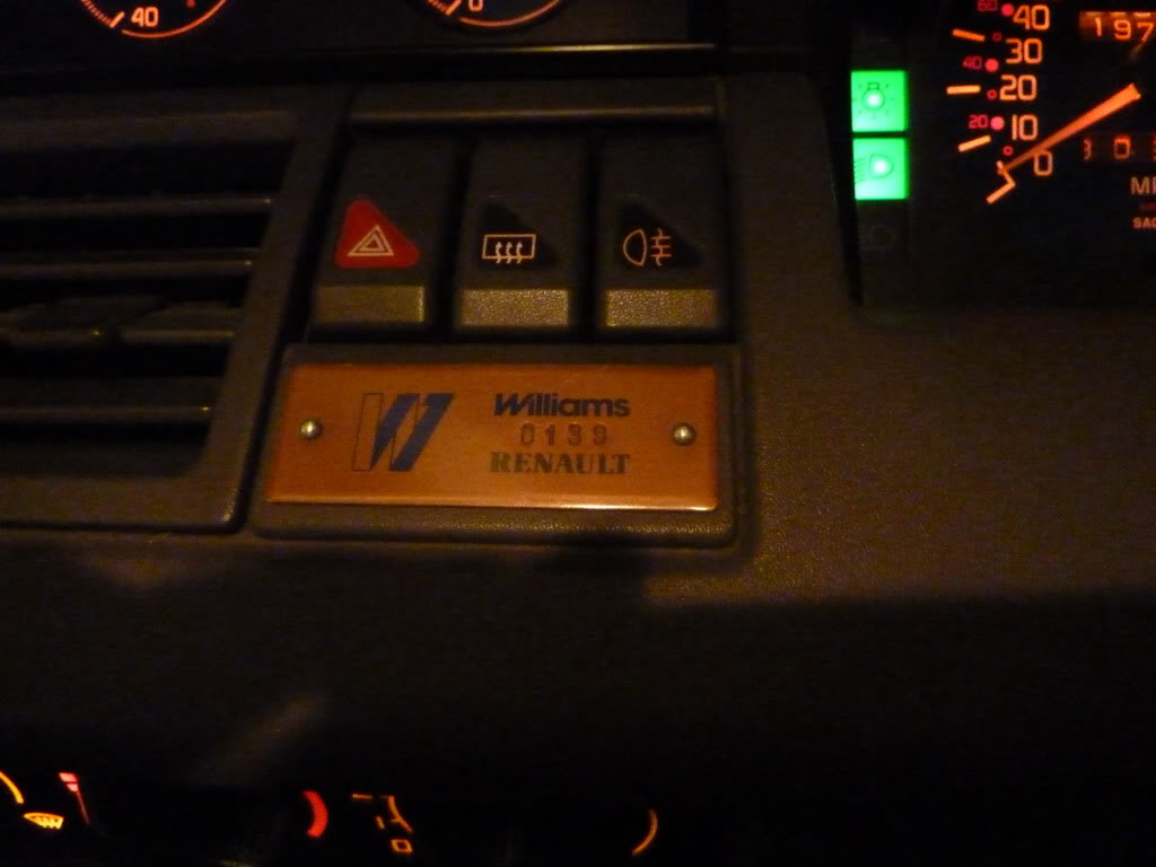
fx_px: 835
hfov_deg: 69.4
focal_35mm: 25
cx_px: 578
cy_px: 434
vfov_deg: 54.9
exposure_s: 1/8
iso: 1600
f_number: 3.3
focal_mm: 4.1
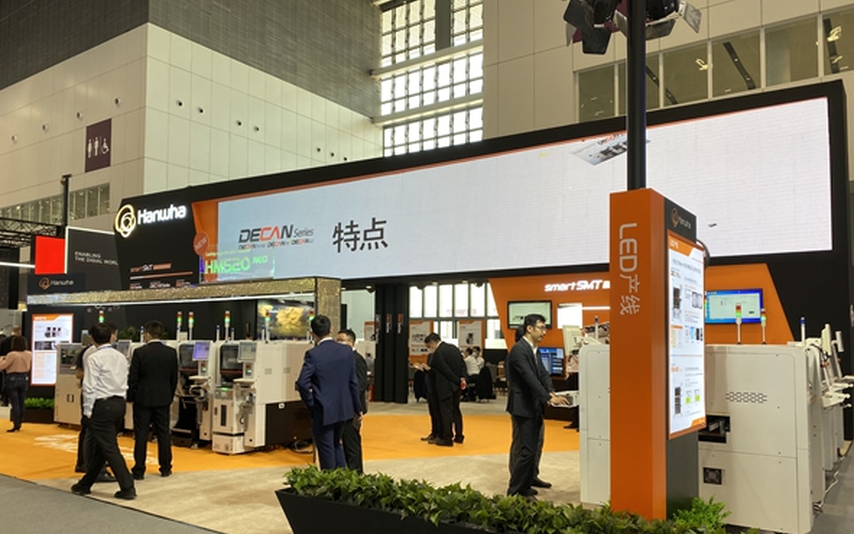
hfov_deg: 66.5
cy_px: 313
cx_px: 422
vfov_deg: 44.3
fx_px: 651
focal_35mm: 28
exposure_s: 1/100
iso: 50
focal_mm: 4.25
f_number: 1.8
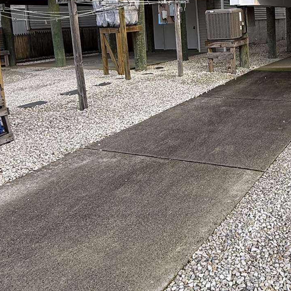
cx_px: 240
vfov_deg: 40.7
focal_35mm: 40
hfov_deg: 39.9
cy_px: 73
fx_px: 380
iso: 50
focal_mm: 2.22
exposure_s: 1/176
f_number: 2.2
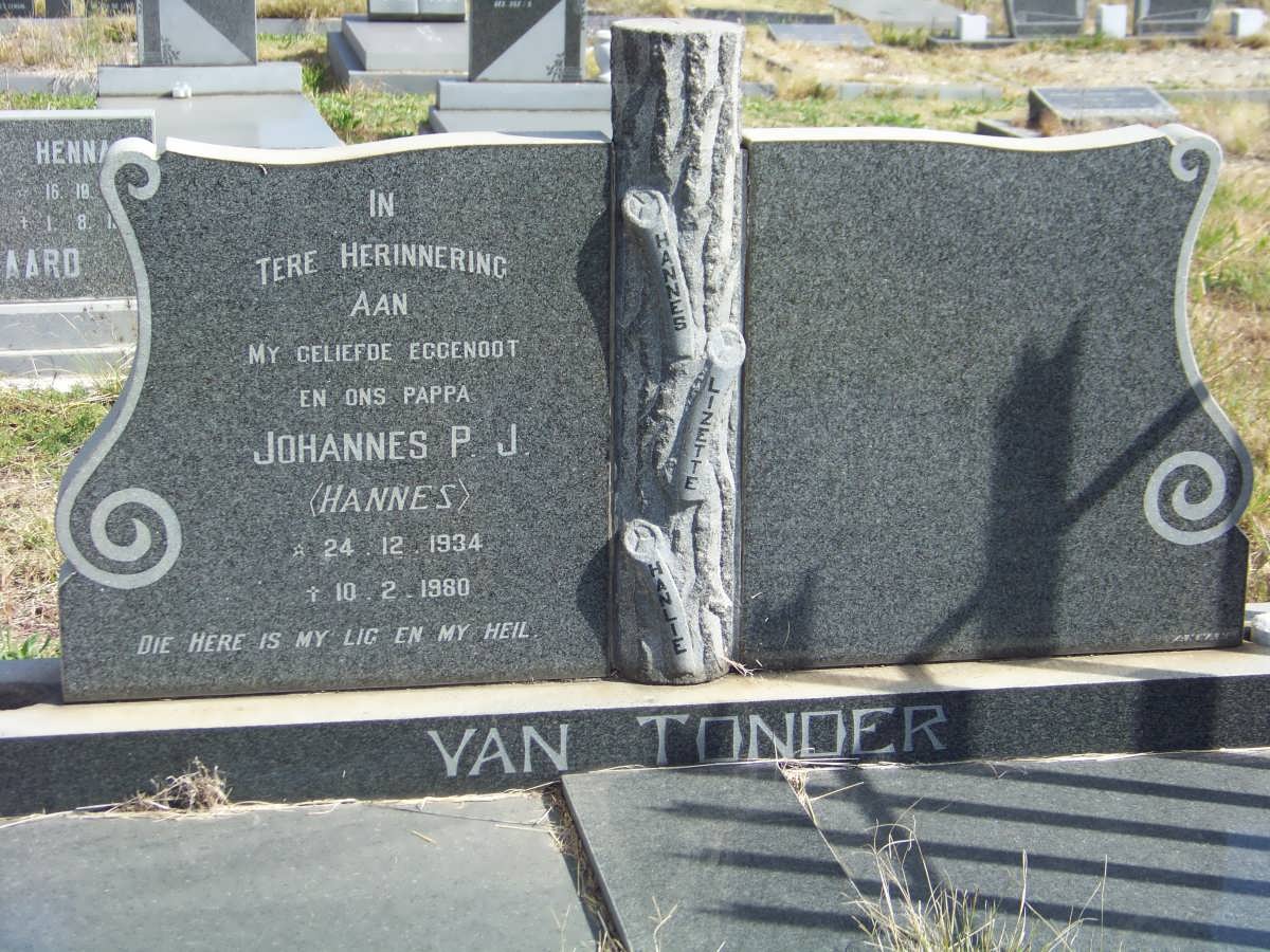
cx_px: 635
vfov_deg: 21.0
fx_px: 2568
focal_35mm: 70
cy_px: 476
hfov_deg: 27.8
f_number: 3.2
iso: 64
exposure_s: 1/400
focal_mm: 11.7
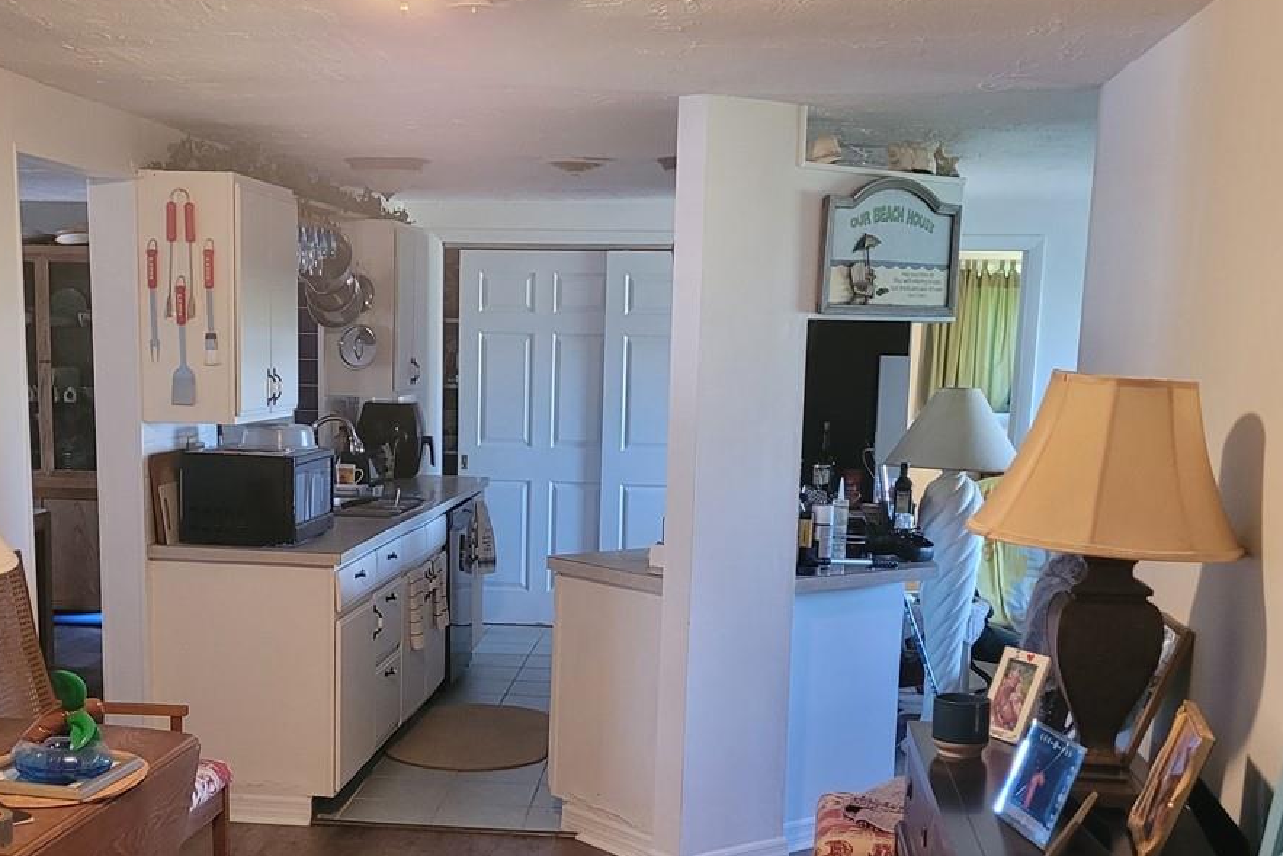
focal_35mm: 49
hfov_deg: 40.2
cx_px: 516
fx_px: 1746
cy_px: 664
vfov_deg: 27.1
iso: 400
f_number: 1.8
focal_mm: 5.4
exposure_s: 1/40
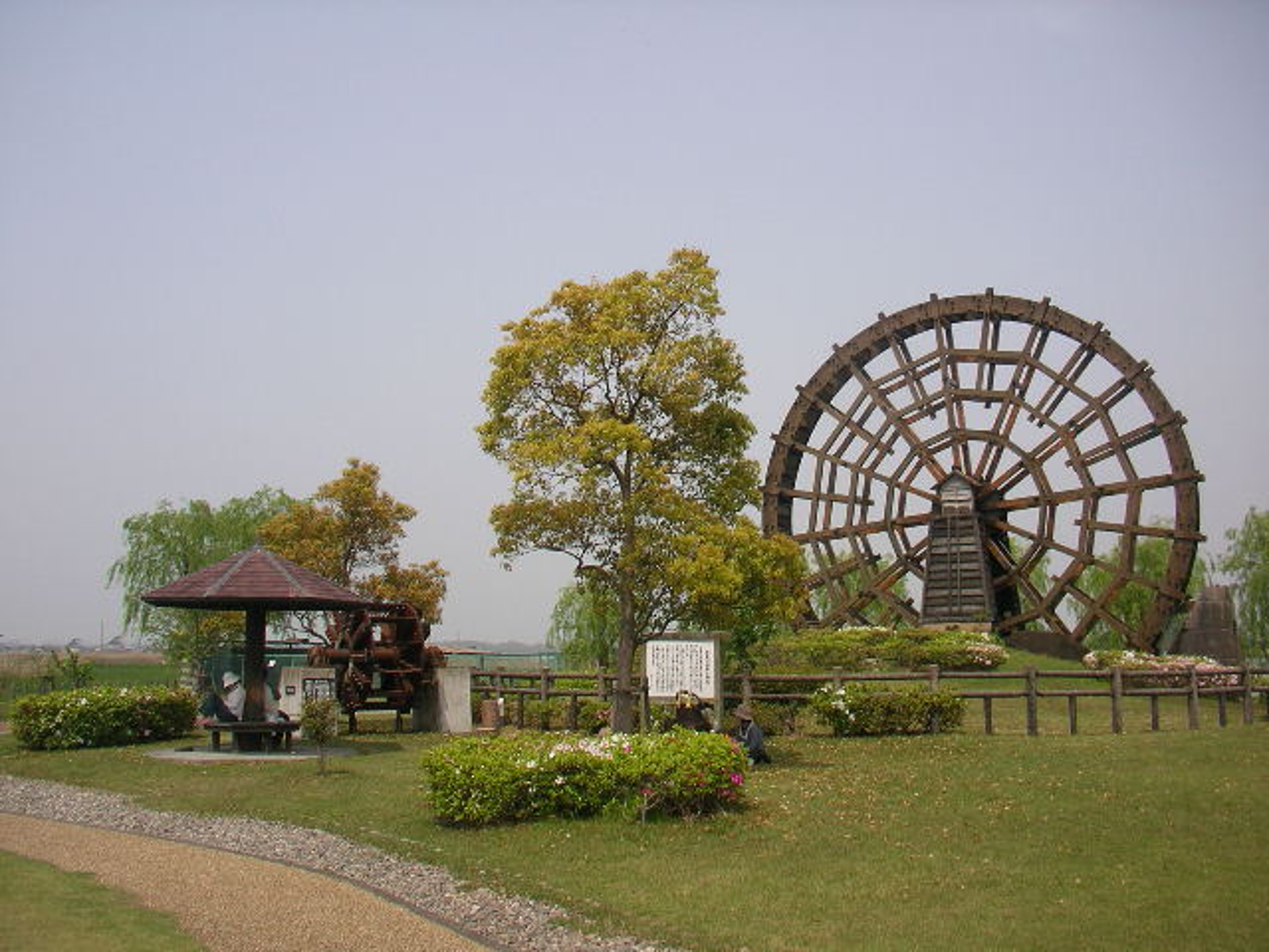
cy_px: 476
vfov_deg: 38.7
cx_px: 634
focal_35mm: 37
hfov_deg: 50.1
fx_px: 1356
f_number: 6.9
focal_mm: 5.7
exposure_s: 1/500
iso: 50
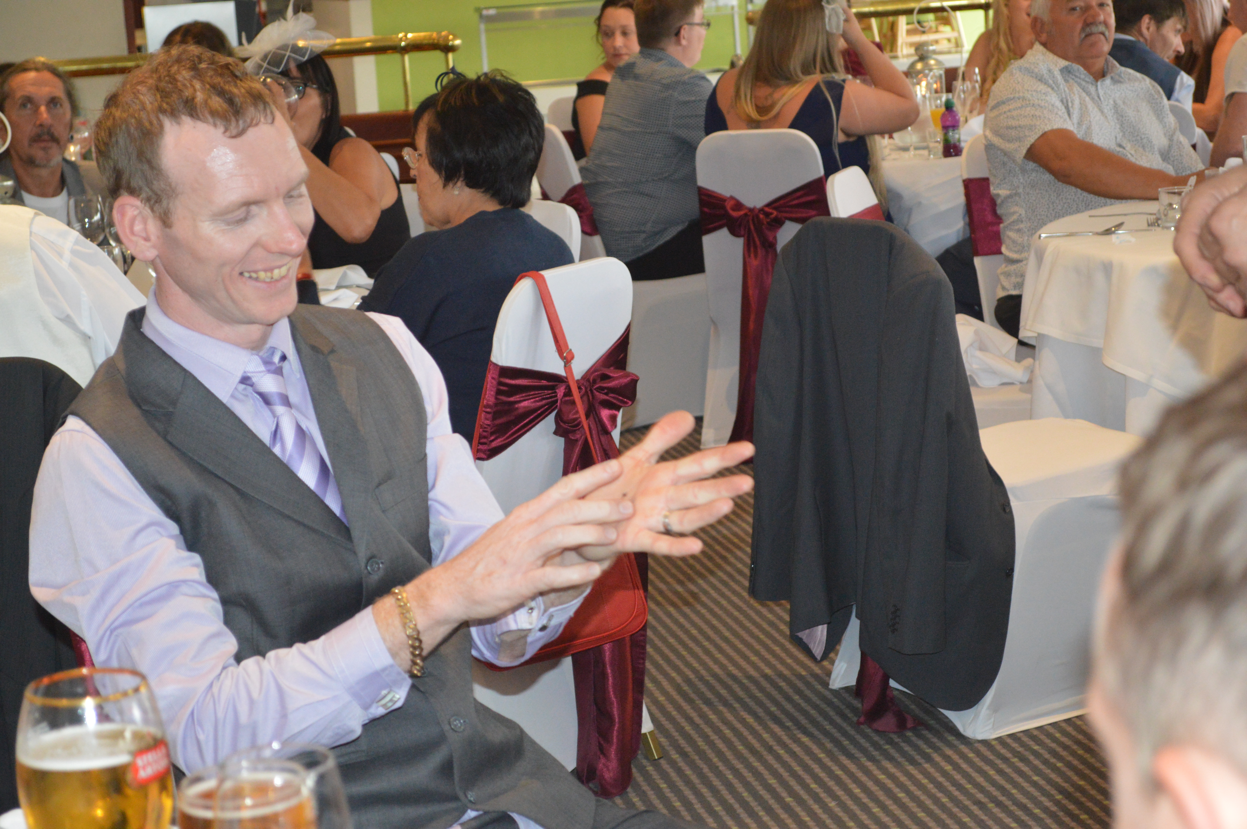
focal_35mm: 75
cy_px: 414
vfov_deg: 18.1
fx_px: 2596
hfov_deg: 27.0
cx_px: 624
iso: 2000
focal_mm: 50
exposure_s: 1/60
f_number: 5.6
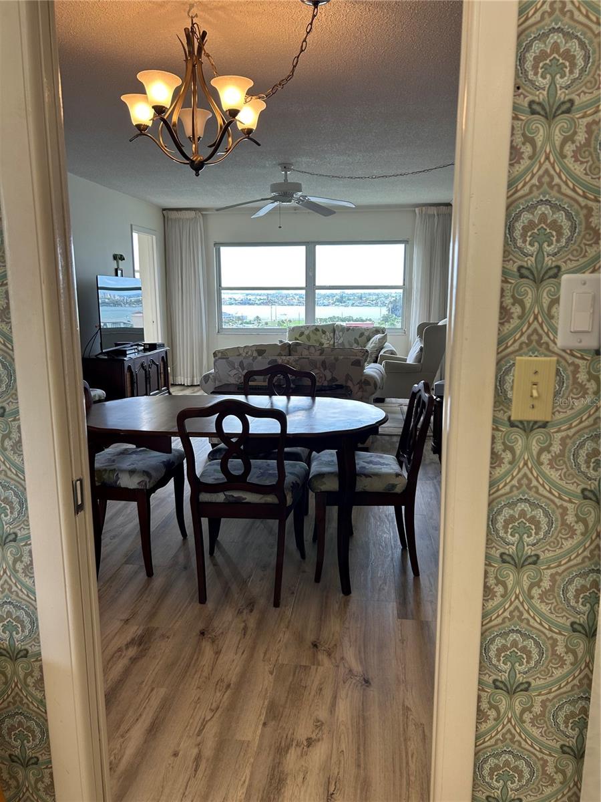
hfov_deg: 53.1
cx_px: 300
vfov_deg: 67.3
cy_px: 401
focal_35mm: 26
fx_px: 602
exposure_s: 1/158
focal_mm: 5.7
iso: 64
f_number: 1.5
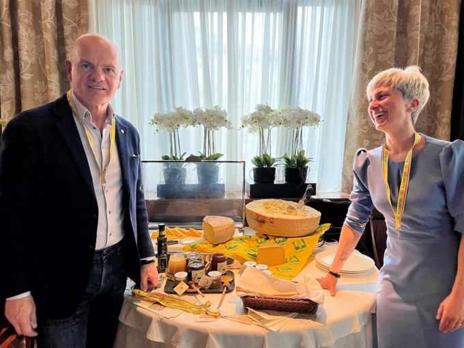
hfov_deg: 67.3
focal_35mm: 26
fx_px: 349
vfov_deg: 53.1
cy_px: 174
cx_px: 232
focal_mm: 5.7
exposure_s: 1/50
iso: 80
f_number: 1.5
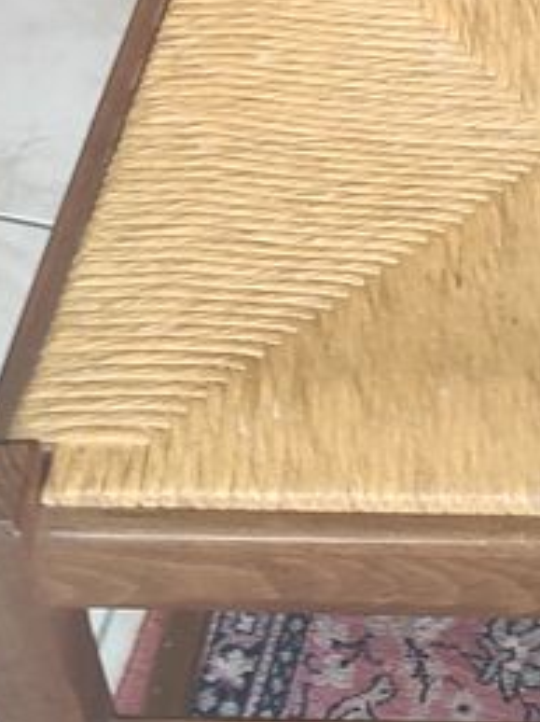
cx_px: 515
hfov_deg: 15.0
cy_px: -146
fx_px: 2021
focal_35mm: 97
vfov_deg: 19.1
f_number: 1.89
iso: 711
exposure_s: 1/33
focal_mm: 5.43
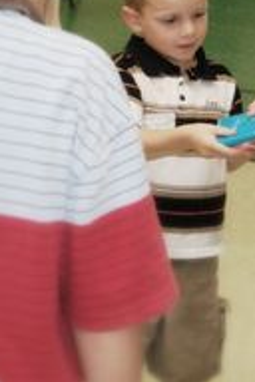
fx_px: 1392
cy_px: 147
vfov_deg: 15.6
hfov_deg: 10.4
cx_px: 247
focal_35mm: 131
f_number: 5.3
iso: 1600
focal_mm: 42
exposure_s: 1/80
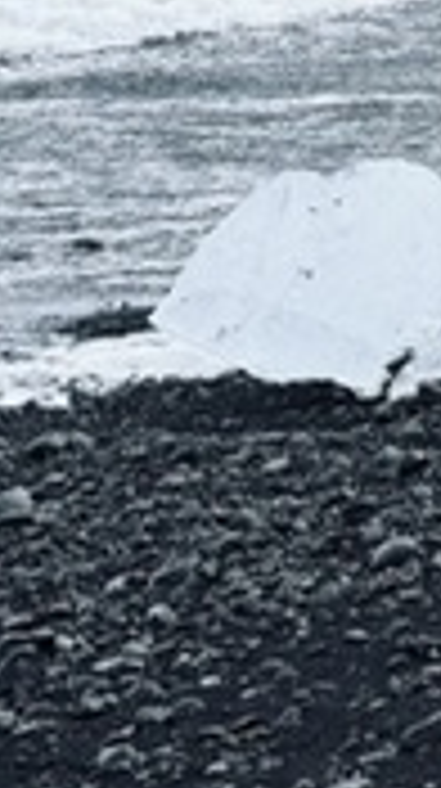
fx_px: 3191
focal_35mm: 153
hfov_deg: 7.4
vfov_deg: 13.9
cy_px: -9
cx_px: 1076
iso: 80
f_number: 1.78
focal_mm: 6.76
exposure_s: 1/1869
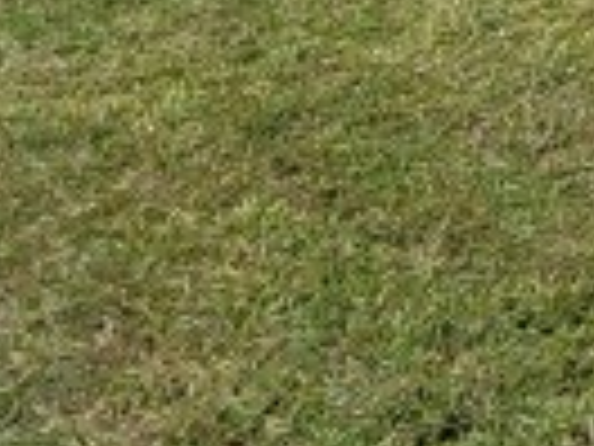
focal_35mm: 101
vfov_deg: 13.6
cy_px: -261
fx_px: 1733
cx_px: 1494
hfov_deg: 13.3
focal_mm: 2.2
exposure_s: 1/1055
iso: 64
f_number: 2.2
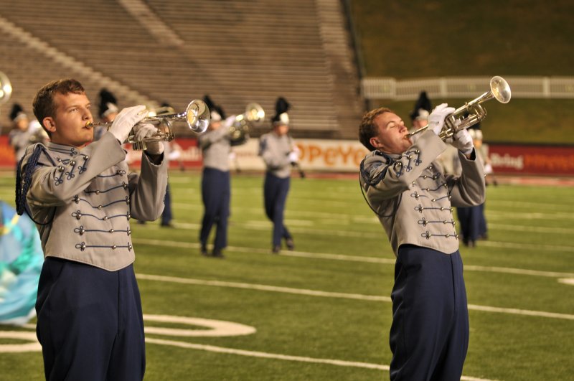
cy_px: 190
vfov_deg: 10.6
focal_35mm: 129
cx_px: 287
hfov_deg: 15.9
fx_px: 2054
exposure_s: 1/60
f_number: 2.8
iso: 250
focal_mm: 86
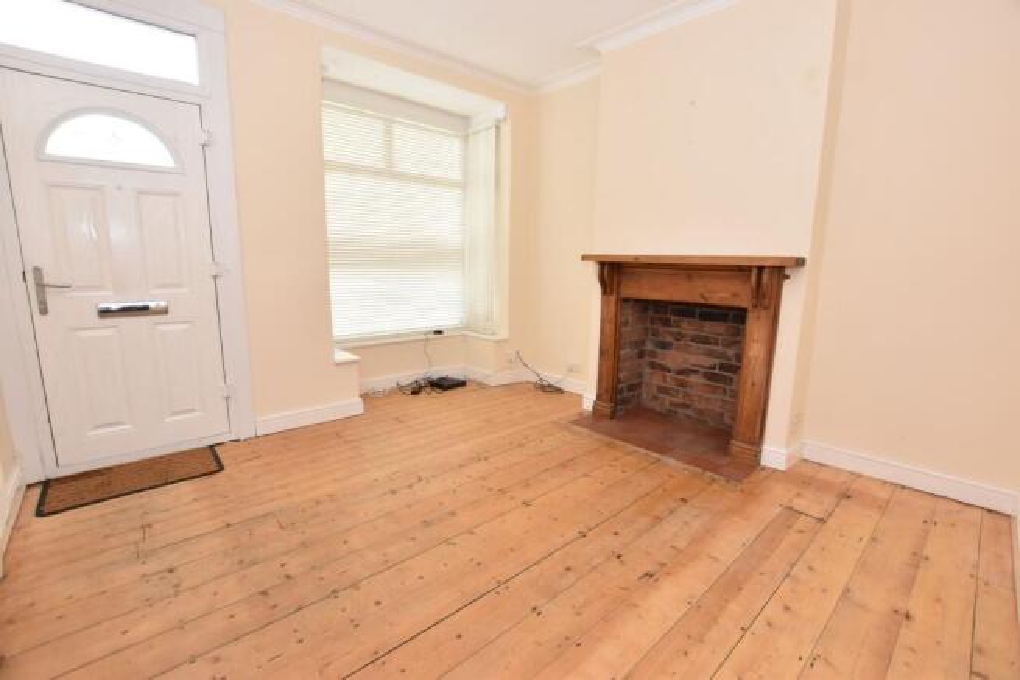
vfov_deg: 77.4
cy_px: 340
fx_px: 425
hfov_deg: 100.4
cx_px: 510
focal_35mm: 15
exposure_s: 1/200
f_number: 5
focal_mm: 10
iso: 640
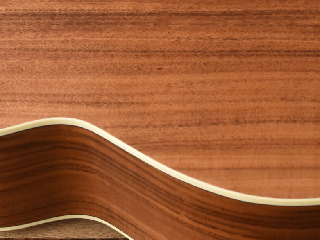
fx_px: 1195
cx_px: 143
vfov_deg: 11.5
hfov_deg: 15.3
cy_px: 69
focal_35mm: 129
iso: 1000
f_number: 8
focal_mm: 35
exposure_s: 1/60
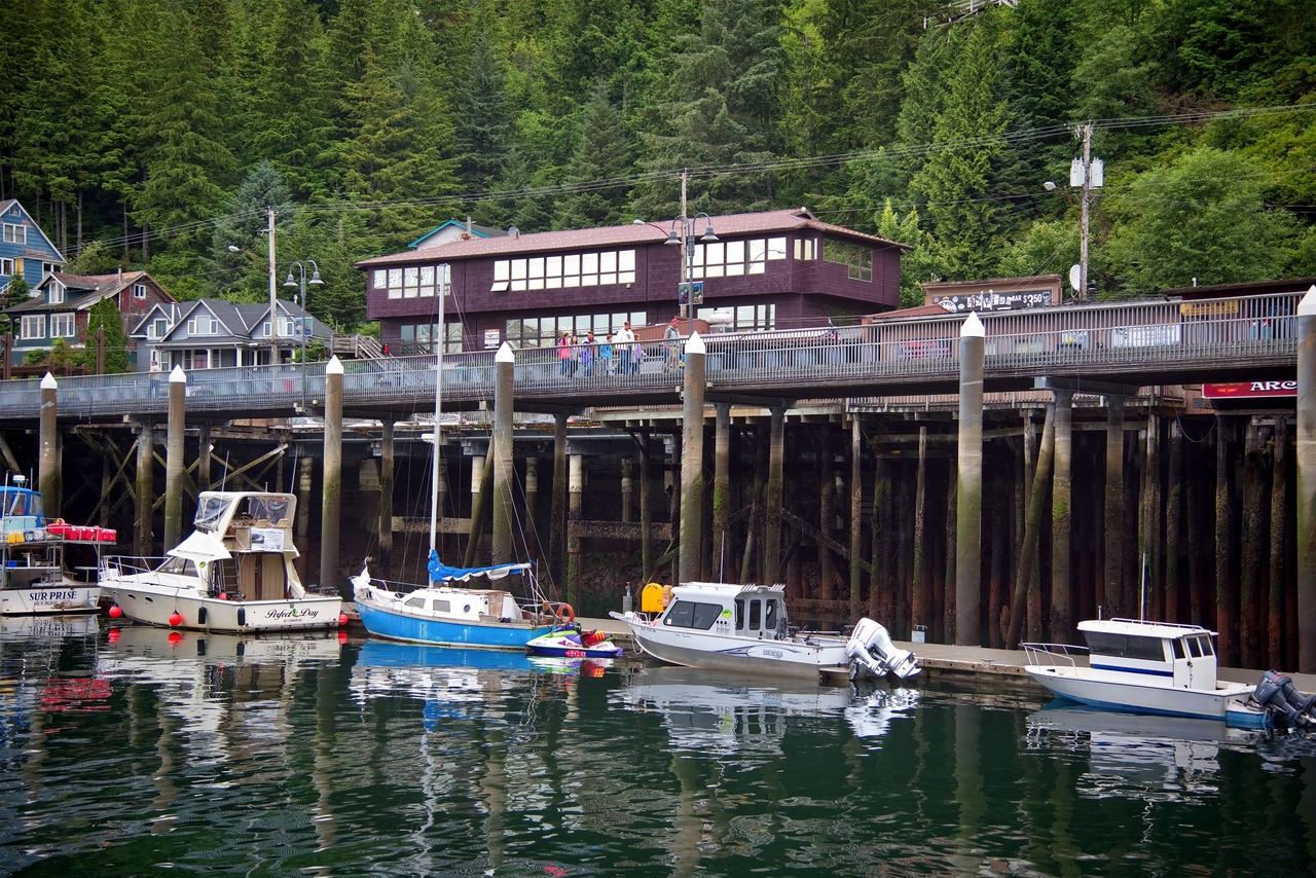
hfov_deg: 39.6
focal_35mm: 50
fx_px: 1828
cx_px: 658
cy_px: 439
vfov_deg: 27.0
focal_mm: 50
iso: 280
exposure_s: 1/100
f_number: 4
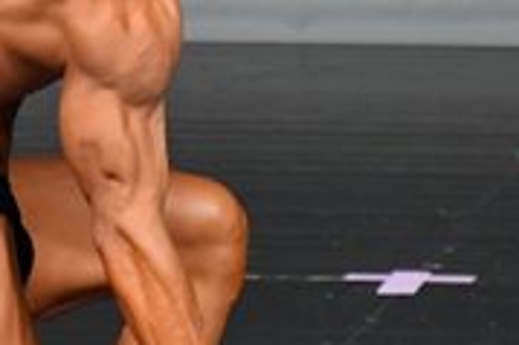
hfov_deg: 1.1
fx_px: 28043
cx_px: 4
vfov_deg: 0.7
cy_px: 96
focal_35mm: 1947
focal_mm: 300
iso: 4000
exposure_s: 1/400
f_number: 5.6
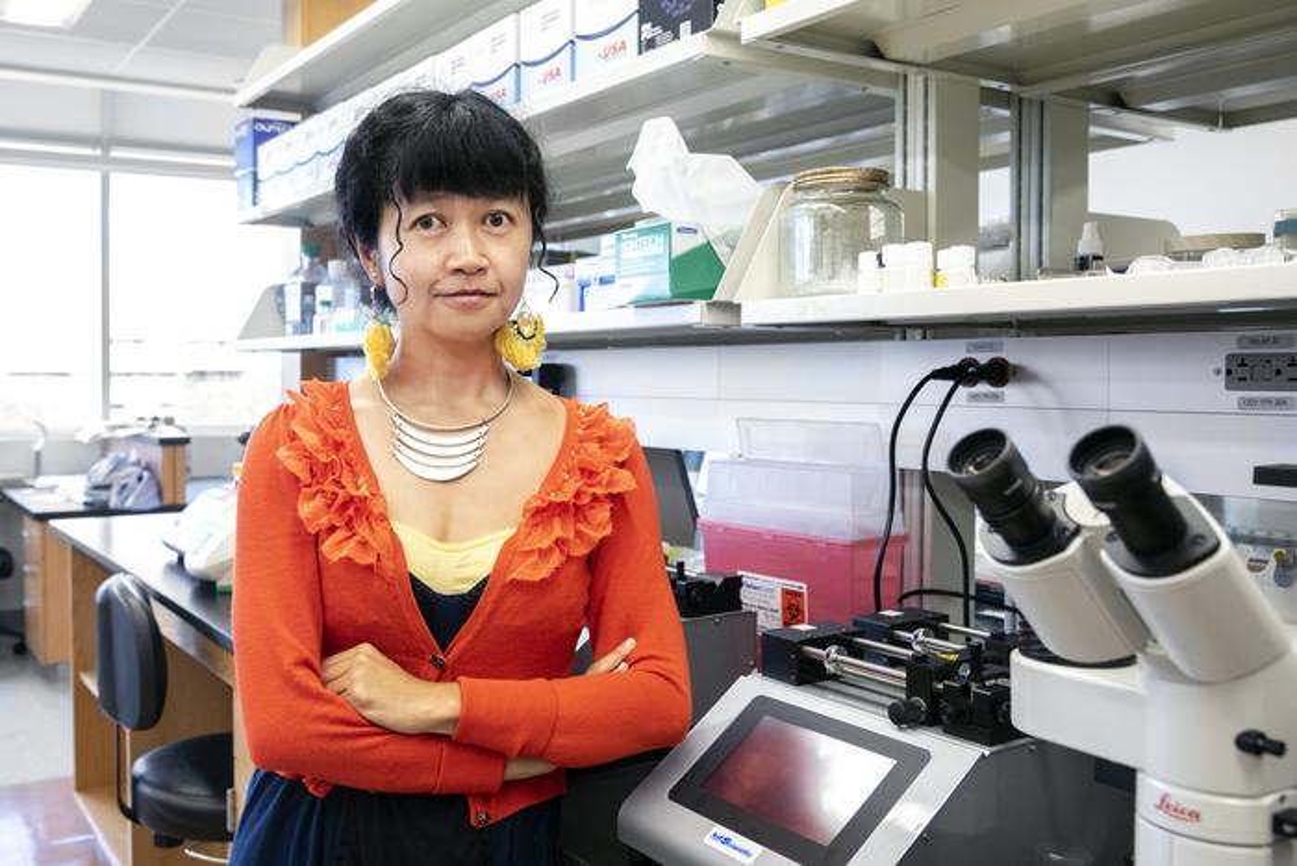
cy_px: 433
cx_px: 648
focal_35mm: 28
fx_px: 1009
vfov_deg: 46.4
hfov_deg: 65.5
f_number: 5.6
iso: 1600
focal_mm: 28
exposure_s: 1/125
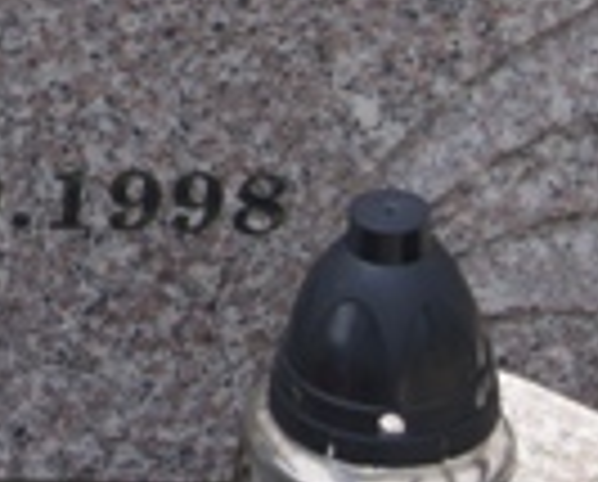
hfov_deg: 7.0
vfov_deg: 5.6
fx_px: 4789
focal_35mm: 270
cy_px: -455
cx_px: -373
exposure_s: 1/160
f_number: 9
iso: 200
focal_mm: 40
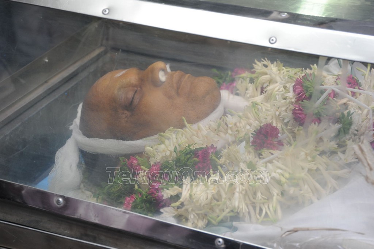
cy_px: 124
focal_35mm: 85
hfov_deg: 23.9
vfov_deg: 16.1
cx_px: 187
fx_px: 883
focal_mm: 85
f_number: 7.1
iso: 800
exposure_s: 1/125
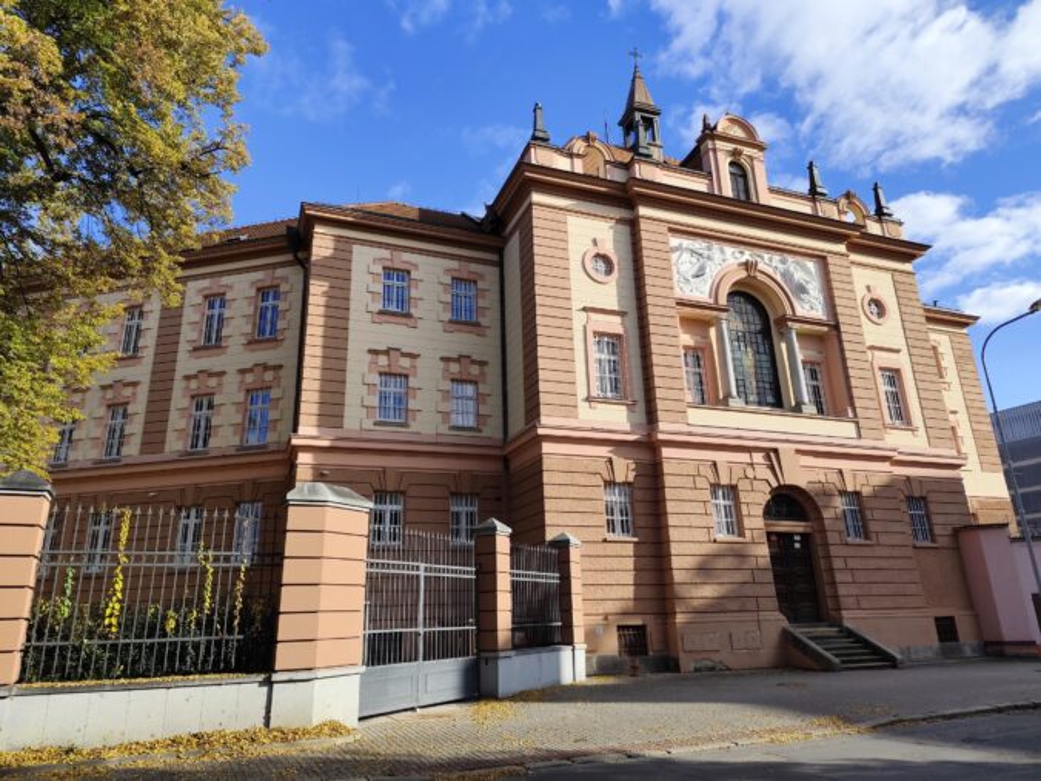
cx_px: 520
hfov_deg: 73.9
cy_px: 390
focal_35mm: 23
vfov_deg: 58.9
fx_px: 692
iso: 50
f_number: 1.65
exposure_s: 1/1027
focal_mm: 6.19
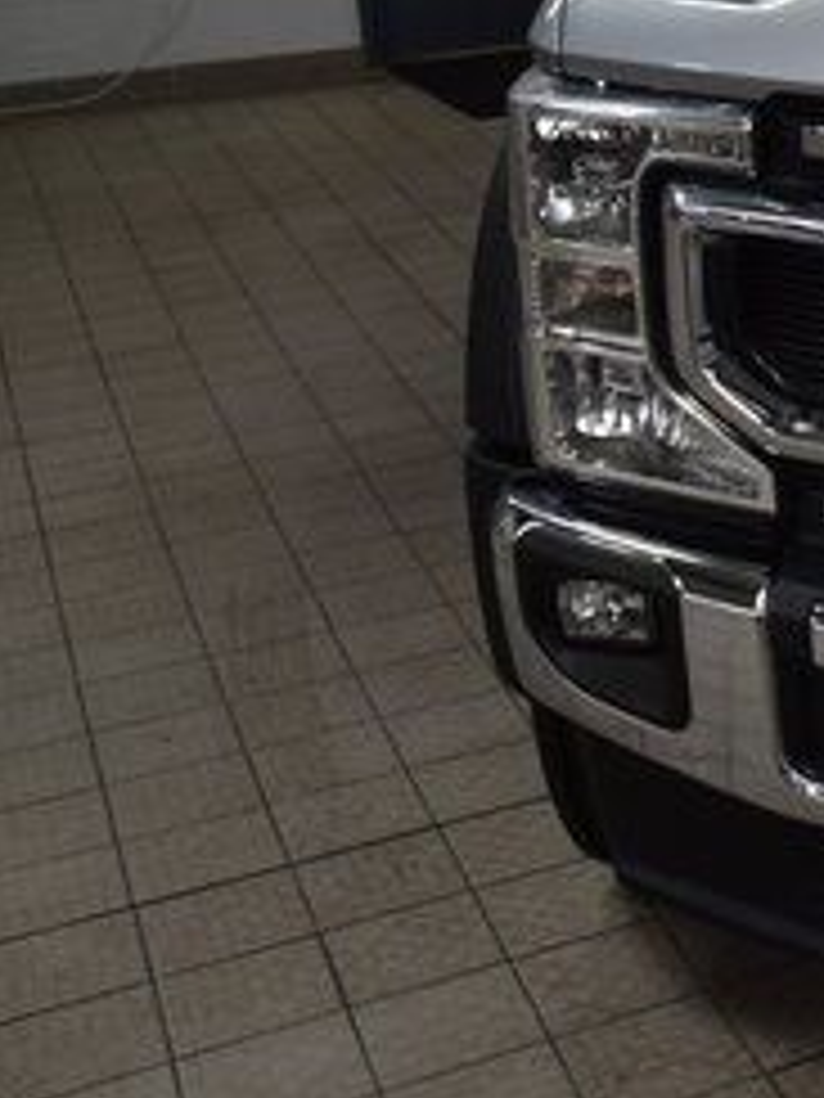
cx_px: 1360
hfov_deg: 18.3
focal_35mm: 68
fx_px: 2158
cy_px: 232
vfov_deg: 28.0
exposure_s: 1/60
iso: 1100
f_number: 8
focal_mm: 18
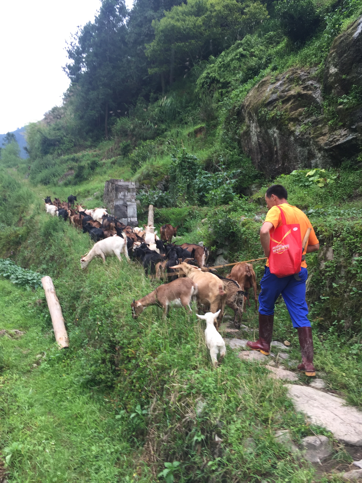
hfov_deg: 48.2
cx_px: 181
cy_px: 242
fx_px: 404
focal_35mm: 29
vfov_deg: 61.7
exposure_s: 1/50
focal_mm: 4.15
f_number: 2.2
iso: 32
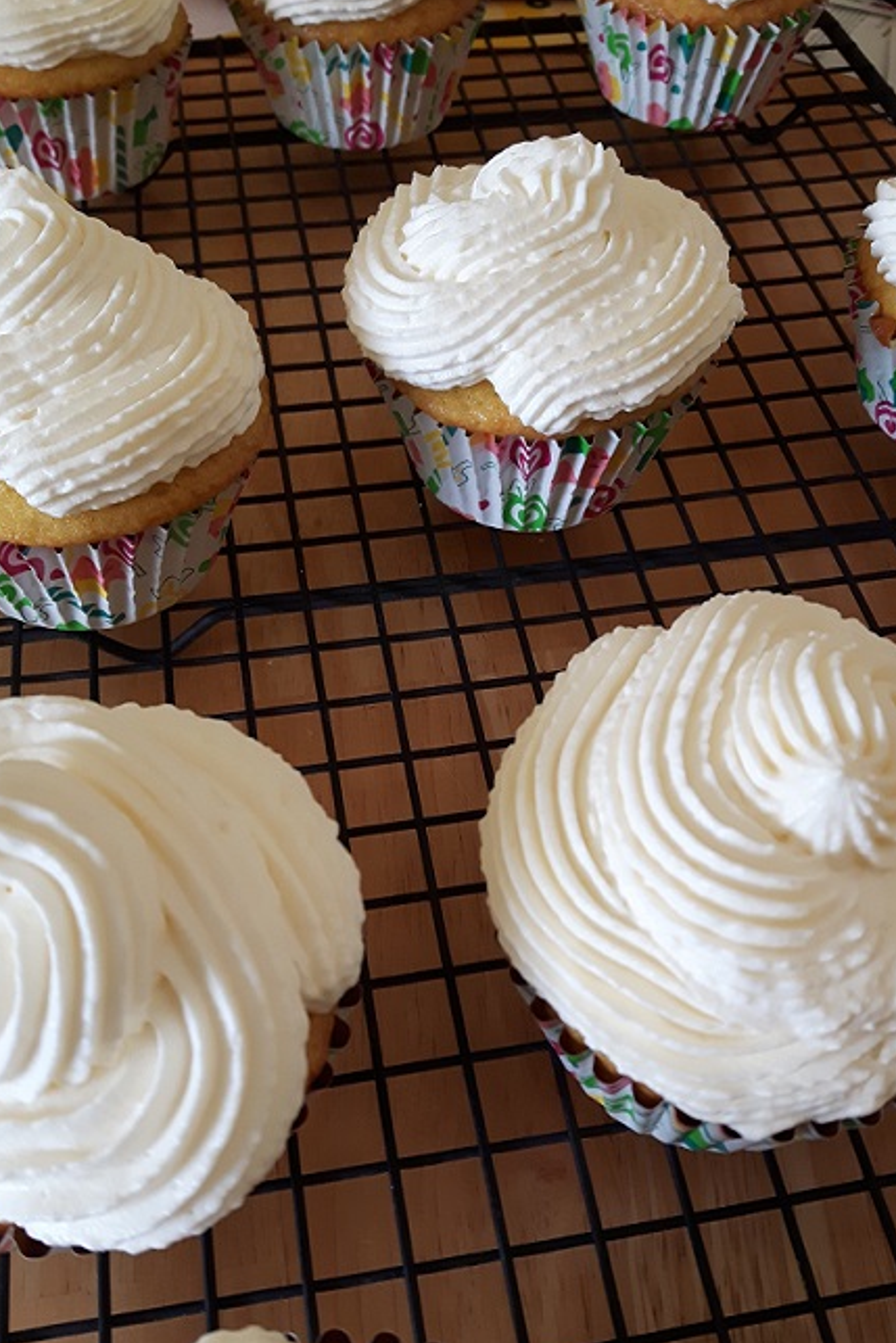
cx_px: 451
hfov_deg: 36.0
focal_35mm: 37
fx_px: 1380
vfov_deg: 51.9
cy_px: 696
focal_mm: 3.7
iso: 125
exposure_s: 1/33
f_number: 1.9
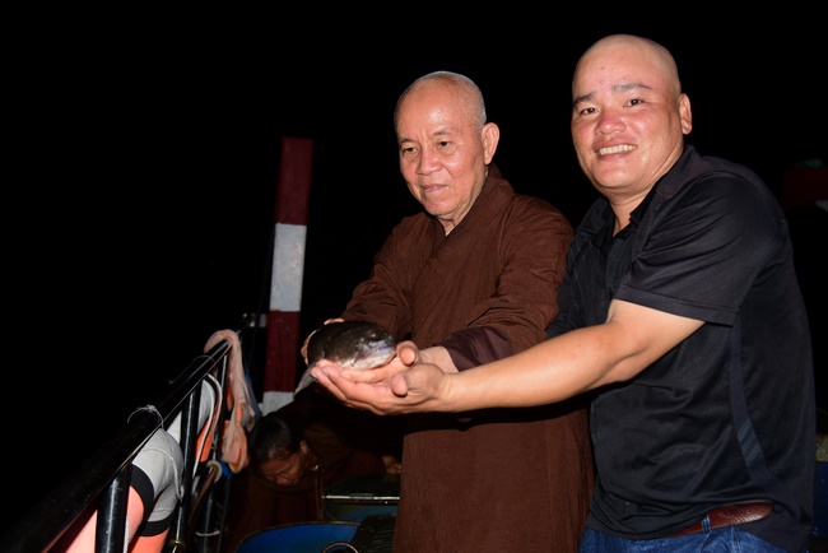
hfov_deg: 50.7
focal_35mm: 38
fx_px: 874
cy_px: 276
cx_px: 414
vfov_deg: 35.1
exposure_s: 1/60
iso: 320
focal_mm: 38
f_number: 4
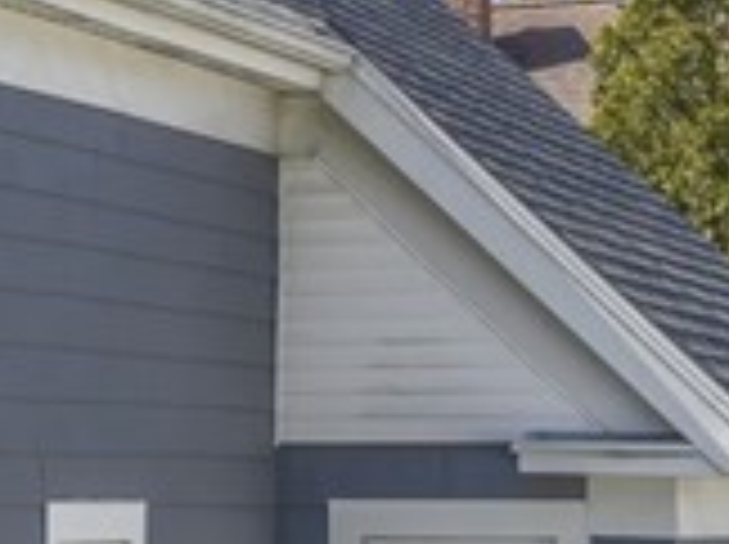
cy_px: 510
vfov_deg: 9.7
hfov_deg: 11.3
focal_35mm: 152
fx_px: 3196
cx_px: -909
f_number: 2.8
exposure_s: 1/160
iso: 120
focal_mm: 12.29
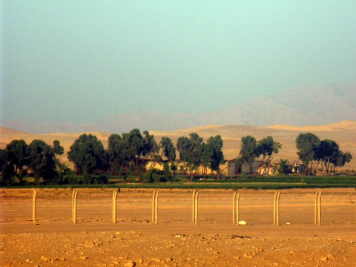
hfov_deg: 4.4
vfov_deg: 3.3
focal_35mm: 455
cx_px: 231
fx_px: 4682
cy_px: 117
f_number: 5.2
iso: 50
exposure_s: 1/103
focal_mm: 89
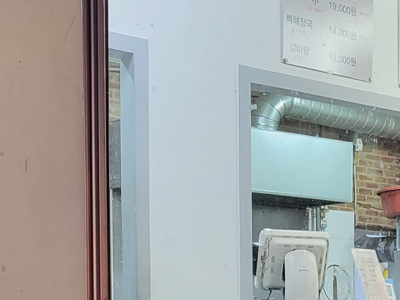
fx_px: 1040
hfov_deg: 21.3
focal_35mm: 90
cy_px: 369
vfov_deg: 15.7
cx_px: 355
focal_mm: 4.25
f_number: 1.8
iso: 200
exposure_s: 1/40
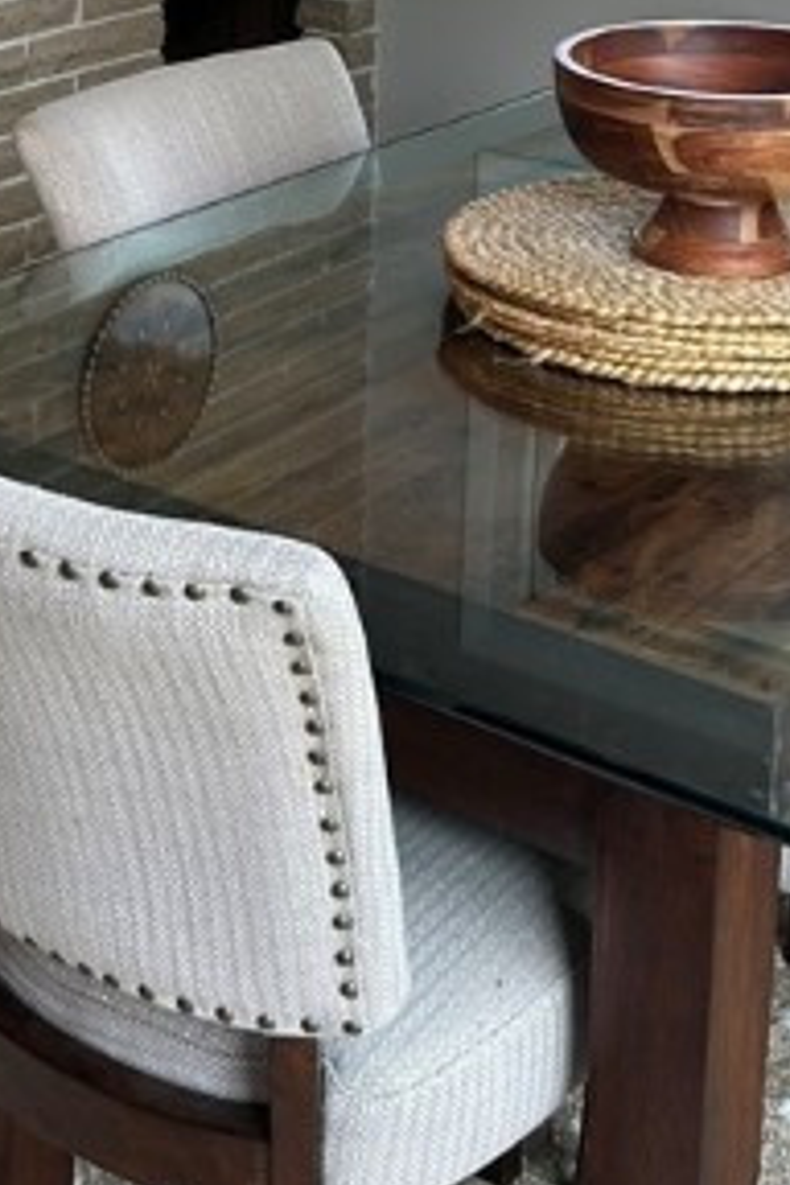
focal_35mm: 72
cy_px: 21
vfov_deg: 26.7
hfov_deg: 18.9
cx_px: 300
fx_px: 2370
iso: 64
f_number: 1.5
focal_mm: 5.7
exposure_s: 1/120
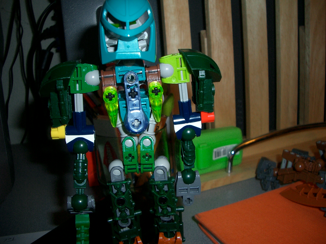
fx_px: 330
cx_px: 163
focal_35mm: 35
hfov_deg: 52.6
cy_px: 122
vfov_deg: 40.7
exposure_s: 1/40
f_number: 2.6
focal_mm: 5.8
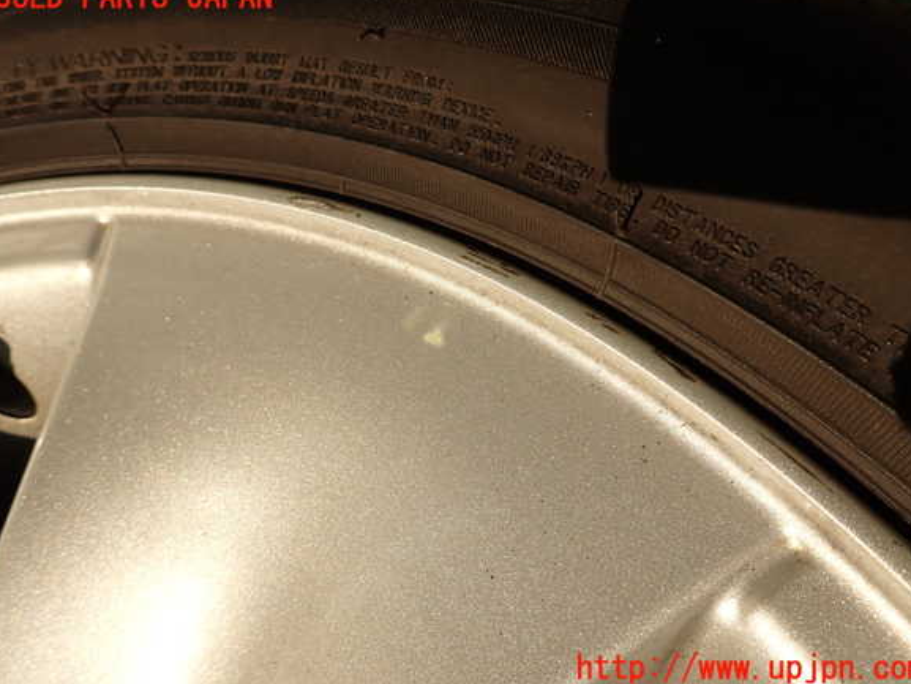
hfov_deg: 67.3
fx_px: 684
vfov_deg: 53.1
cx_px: 459
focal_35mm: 26
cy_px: 333
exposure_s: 1/320
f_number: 8
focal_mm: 4.5
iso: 100
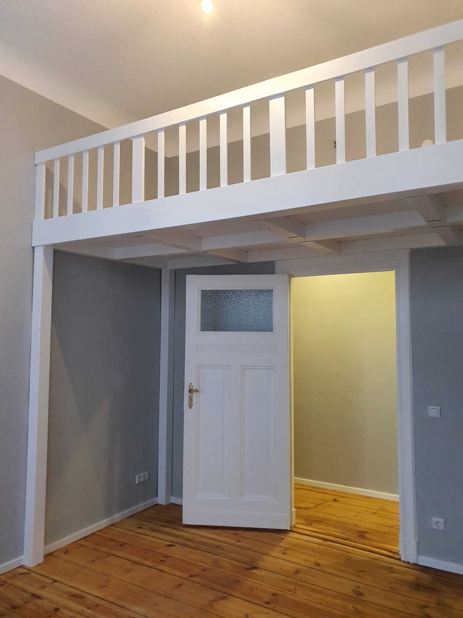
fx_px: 464
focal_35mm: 26
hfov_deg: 53.1
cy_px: 309
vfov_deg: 67.3
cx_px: 232
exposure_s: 1/50
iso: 640
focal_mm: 4.32
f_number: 2.4
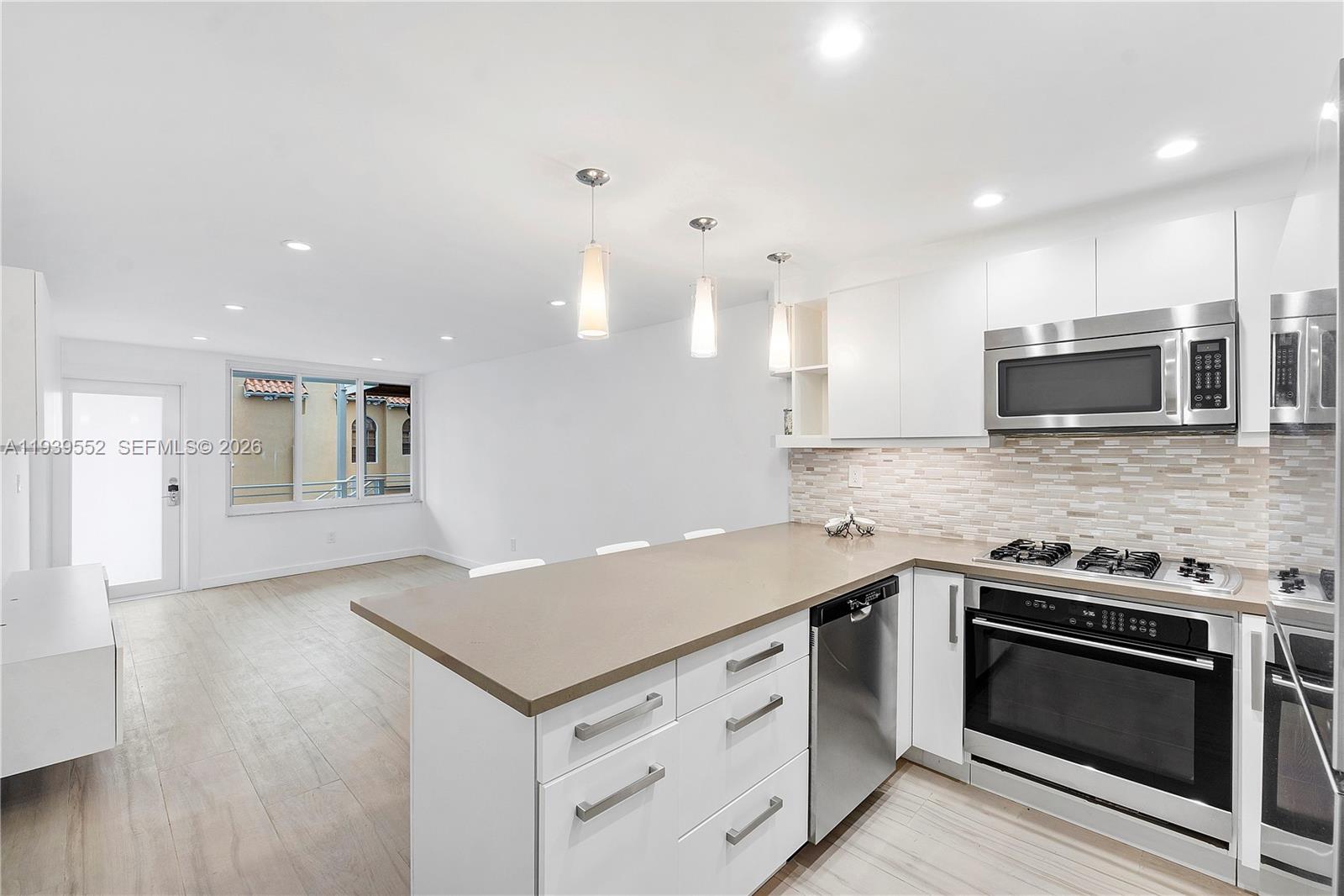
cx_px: 672
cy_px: 448
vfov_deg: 77.3
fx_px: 560
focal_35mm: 15
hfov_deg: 100.4
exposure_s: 1/4
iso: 160
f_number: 11
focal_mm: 10
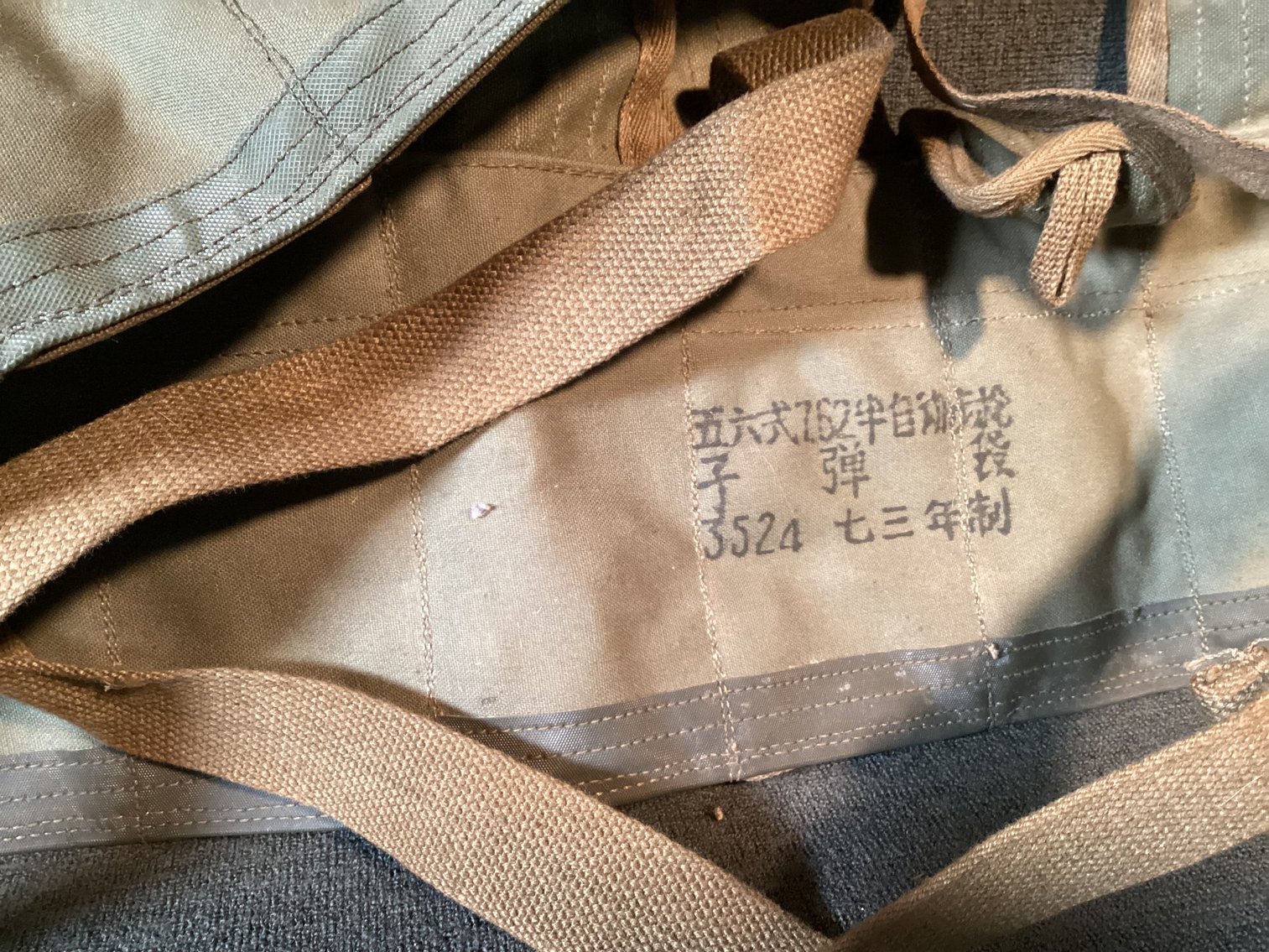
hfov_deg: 58.3
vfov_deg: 45.4
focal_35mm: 31
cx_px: 634
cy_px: 476
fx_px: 1137
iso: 400
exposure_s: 1/40
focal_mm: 3.3
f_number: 2.4
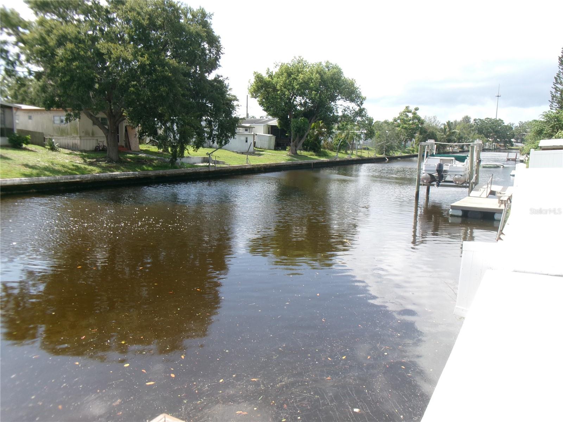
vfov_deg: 49.7
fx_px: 455
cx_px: 282
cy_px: 211
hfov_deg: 63.4
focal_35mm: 28
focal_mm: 5.1
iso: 100
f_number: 10.8
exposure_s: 1/70
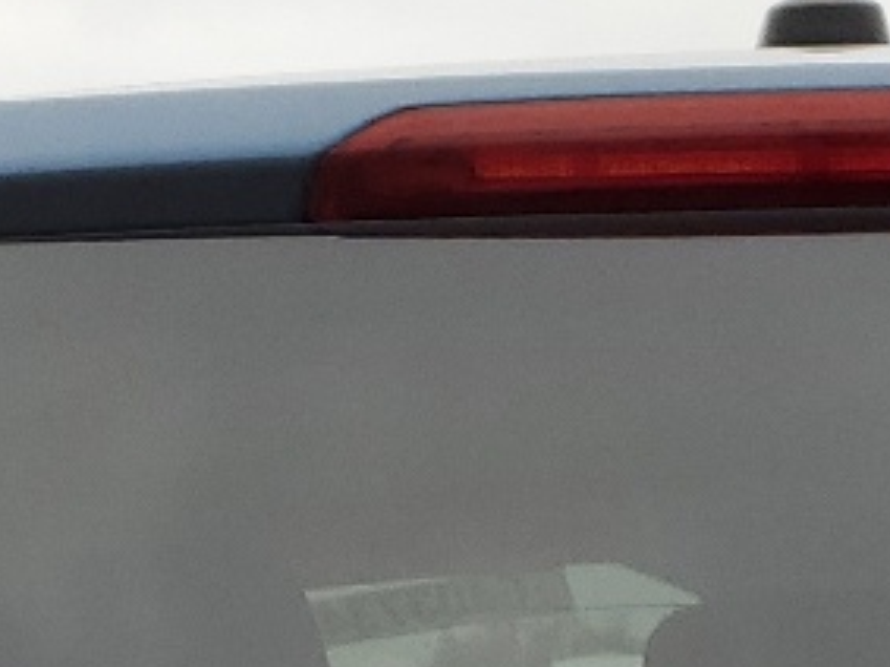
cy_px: 1793
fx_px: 3778
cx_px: 786
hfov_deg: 13.3
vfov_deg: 8.8
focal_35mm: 147
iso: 50
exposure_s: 1/312
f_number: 1.5
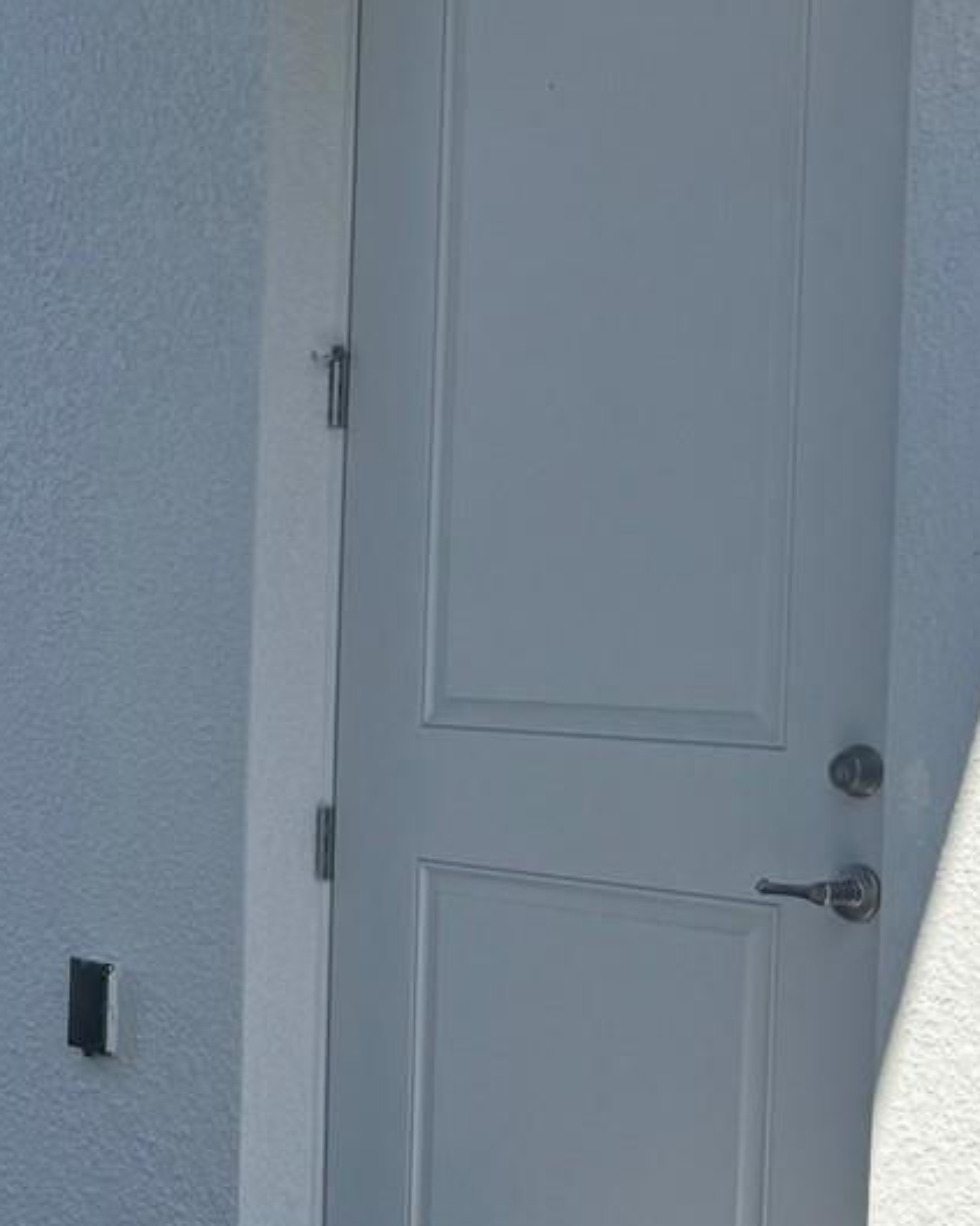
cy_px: 704
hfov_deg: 18.6
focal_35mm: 71
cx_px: -569
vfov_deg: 26.7
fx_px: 2576
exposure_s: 1/2041
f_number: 1.78
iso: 80
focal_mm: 6.76
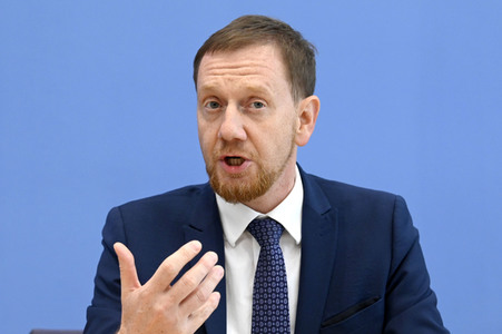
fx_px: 1533
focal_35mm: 110
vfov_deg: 12.4
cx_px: 251
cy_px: 167
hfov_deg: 18.6
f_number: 5.6
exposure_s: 1/640
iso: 5000
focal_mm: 110
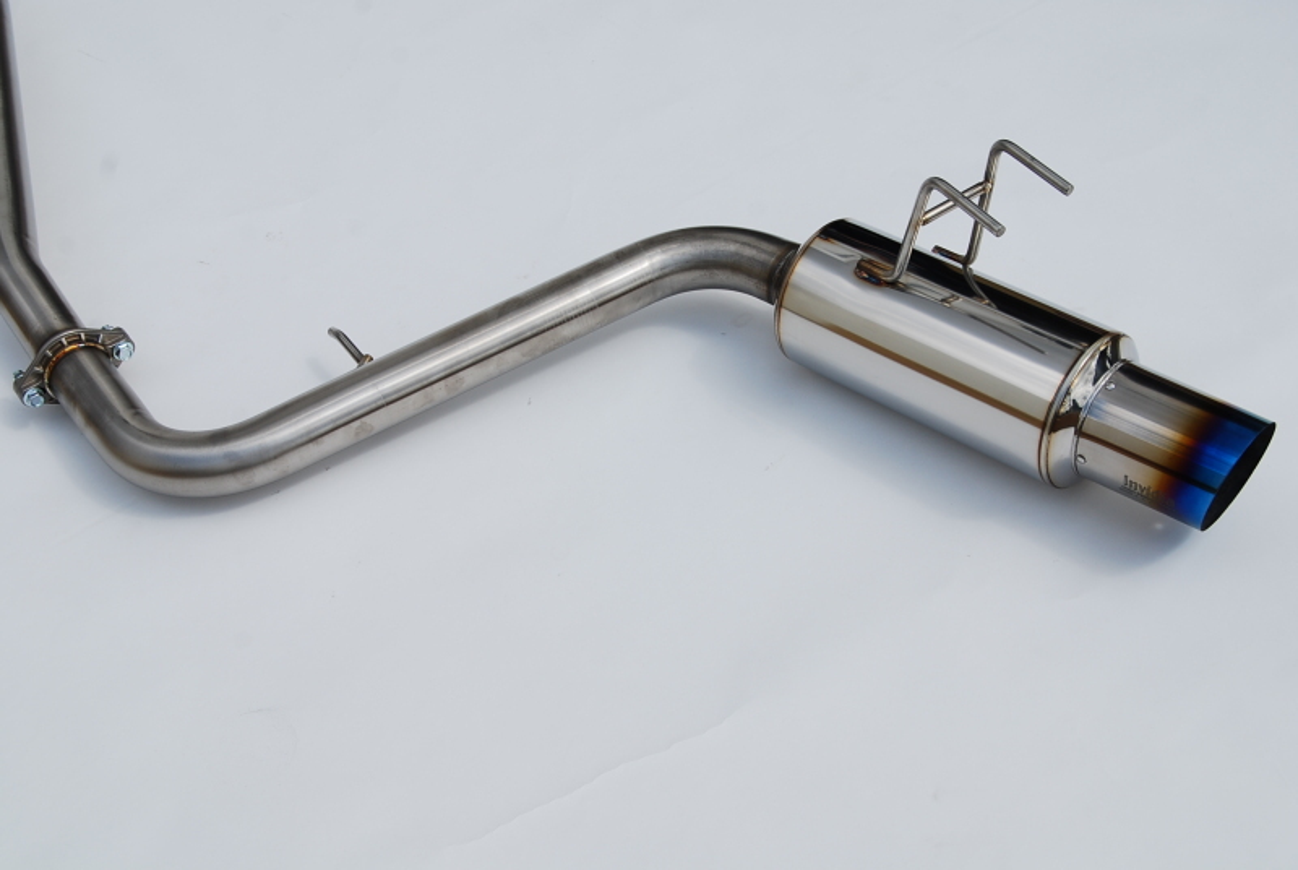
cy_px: 435
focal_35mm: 52
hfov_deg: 37.8
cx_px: 649
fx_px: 1896
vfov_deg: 25.8
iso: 100
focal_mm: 35
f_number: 9
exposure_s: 1/320
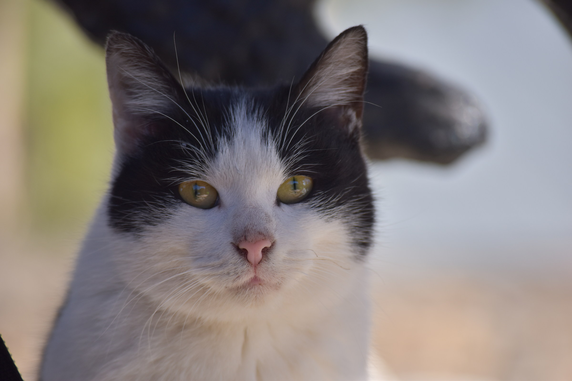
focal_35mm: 248
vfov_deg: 5.6
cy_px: 190
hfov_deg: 8.3
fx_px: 3932
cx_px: 286
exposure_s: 1/500
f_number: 5.3
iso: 200
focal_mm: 165
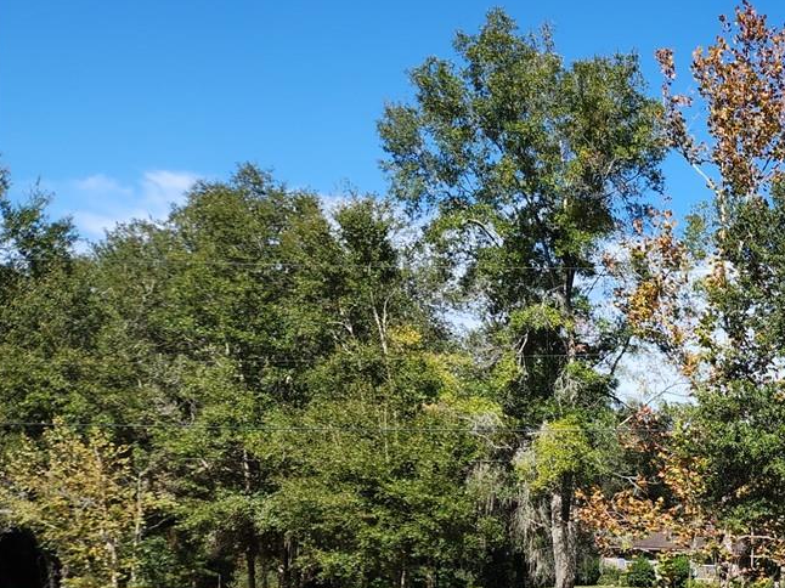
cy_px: 666
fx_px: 1292
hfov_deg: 28.8
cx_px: 964
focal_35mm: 57
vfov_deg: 23.8
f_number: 1.8
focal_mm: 5.4
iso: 20
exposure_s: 1/1011
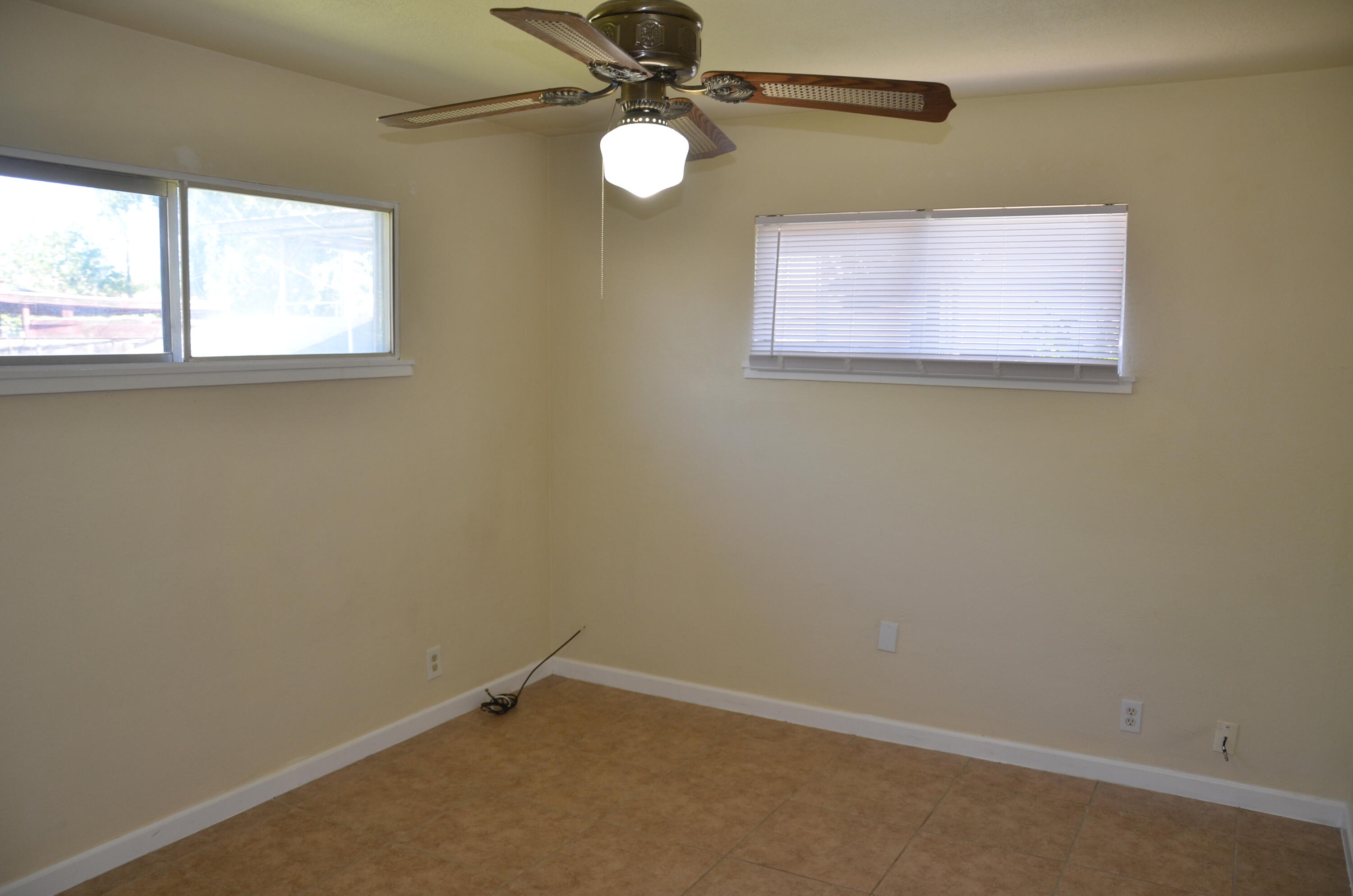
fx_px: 1013
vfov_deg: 47.7
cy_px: 448
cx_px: 676
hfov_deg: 67.5
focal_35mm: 27
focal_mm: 18
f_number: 3.5
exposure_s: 1/125
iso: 360
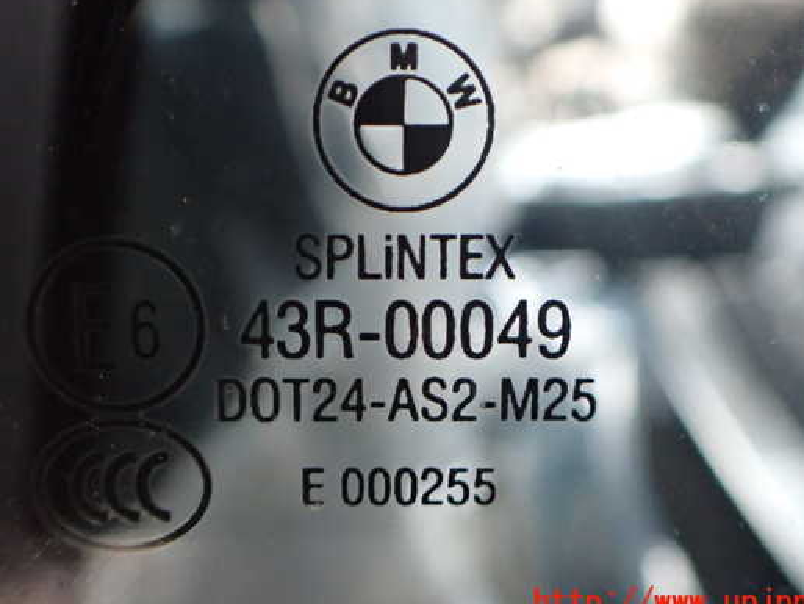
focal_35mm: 35
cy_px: 271
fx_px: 813
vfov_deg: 40.7
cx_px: 418
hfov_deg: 52.6
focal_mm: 5.4
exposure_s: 1/50
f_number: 2.3
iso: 800
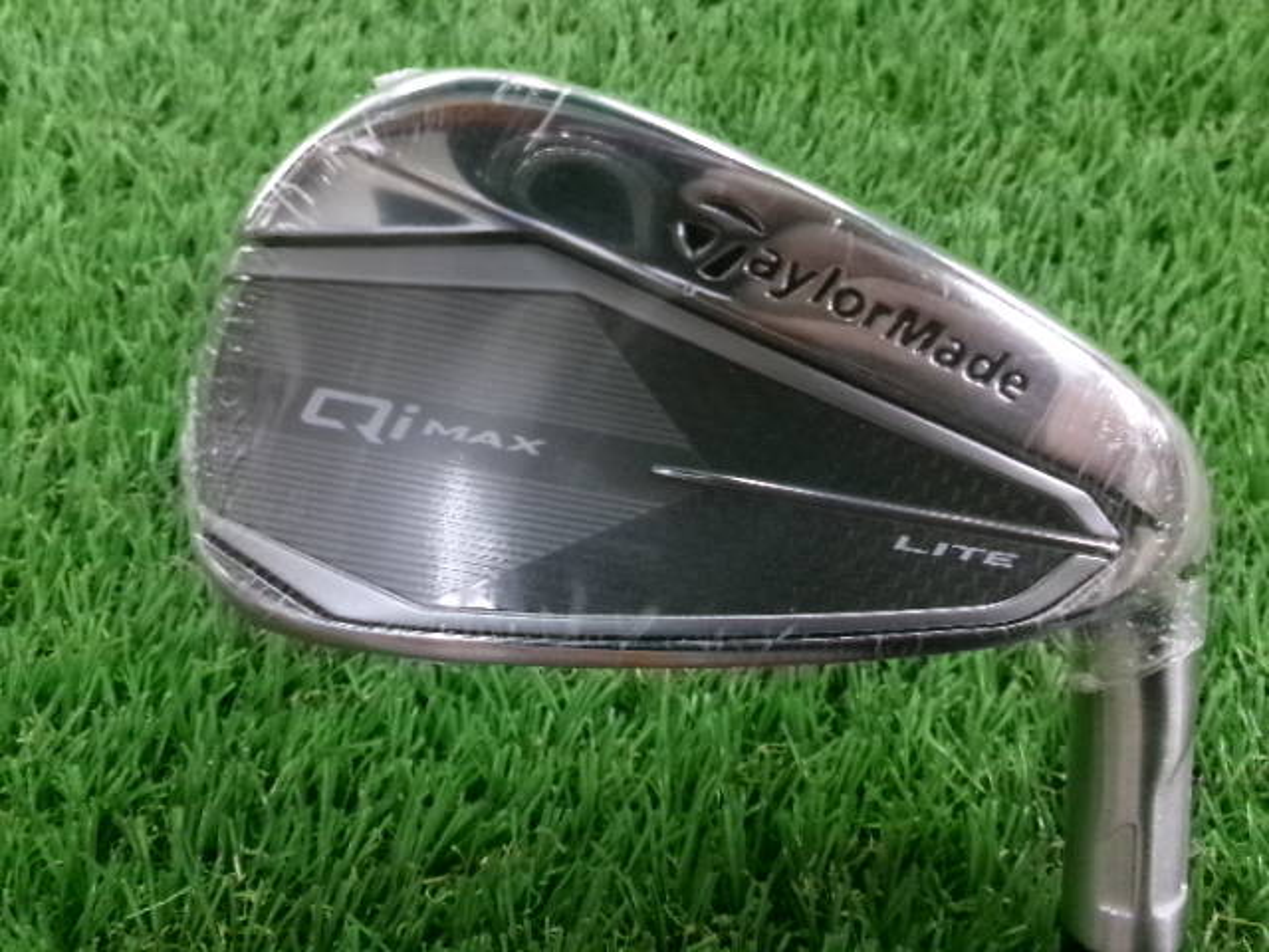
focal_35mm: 28
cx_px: 634
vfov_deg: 49.7
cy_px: 476
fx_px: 1026
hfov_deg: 63.4
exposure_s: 1/42
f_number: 3.9
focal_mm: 5.1
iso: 800
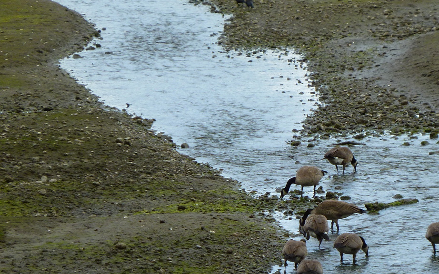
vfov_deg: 3.6
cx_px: 293
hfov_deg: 5.7
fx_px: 4402
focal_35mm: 368
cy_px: 224
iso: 125
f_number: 5.9
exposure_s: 1/125
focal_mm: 36
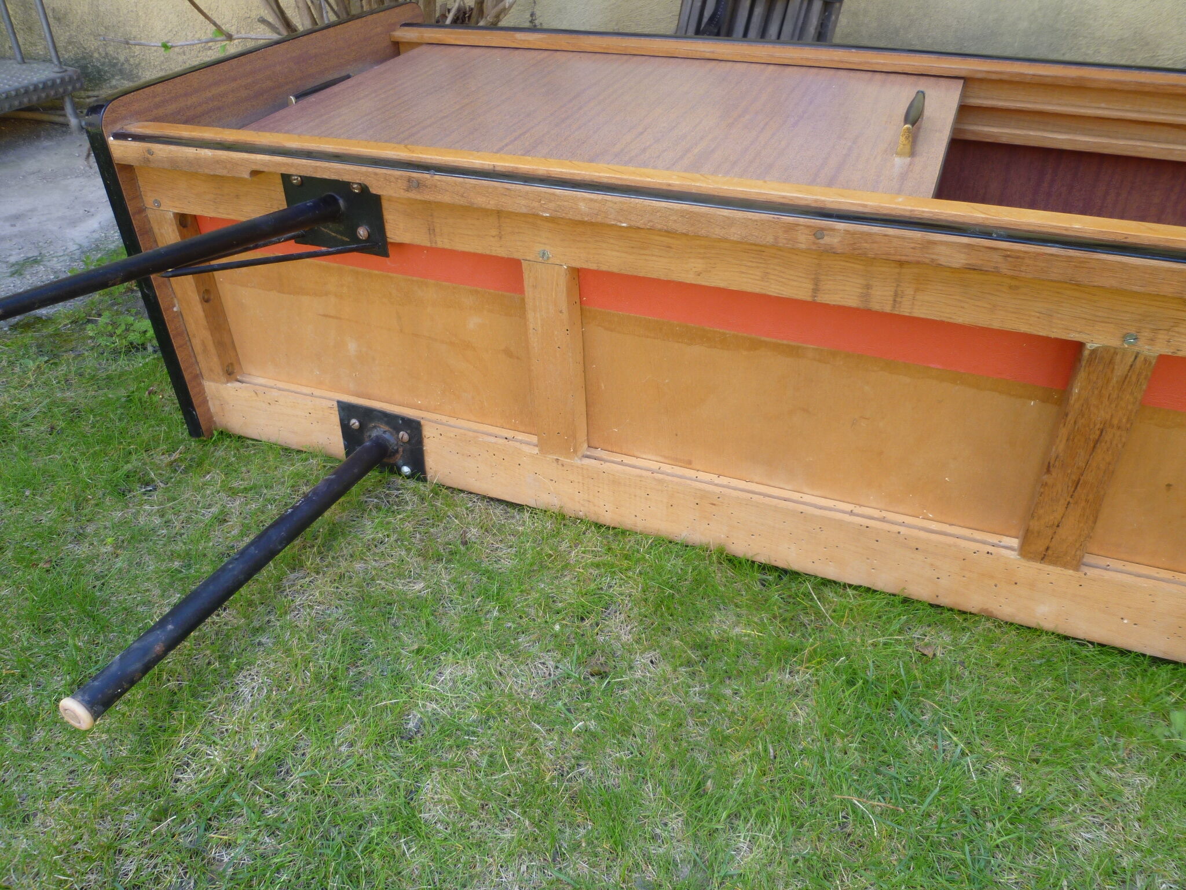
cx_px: 593
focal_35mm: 25
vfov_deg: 54.9
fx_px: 857
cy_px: 445
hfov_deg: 69.4
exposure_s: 1/60
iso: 80
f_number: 2.8
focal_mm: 4.5
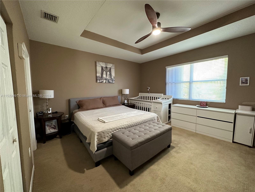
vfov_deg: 85.7
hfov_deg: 102.1
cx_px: 128
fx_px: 103
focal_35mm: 14
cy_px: 96
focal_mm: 2.22
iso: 400
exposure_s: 1/60
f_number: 2.2
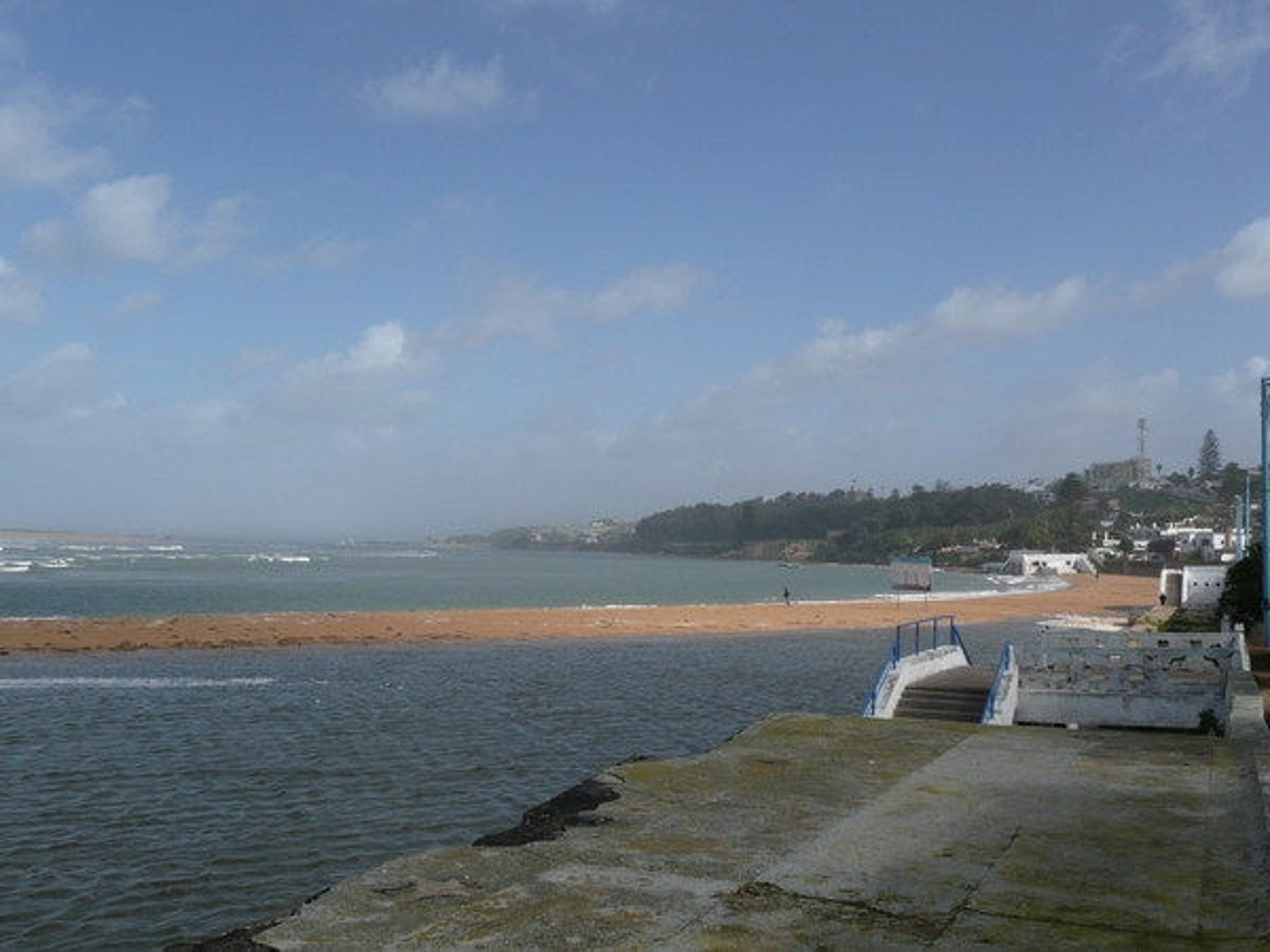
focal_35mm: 34
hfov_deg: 54.0
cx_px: 635
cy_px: 476
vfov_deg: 41.8
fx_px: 1247
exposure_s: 1/250
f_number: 9
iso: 100
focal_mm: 5.5
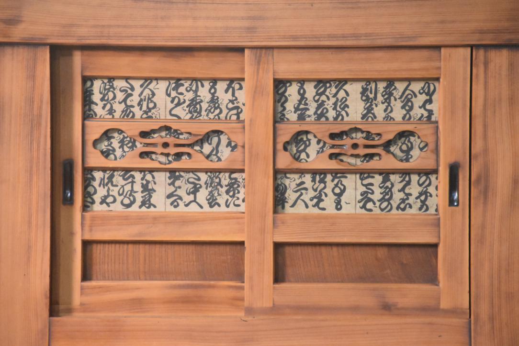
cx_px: 260
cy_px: 173
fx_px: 3352
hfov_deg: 8.9
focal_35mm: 232
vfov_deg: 5.9
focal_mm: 155
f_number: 6
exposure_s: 1/125
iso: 9000
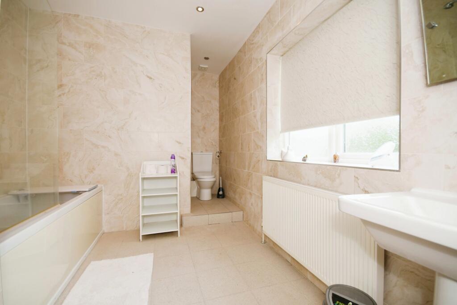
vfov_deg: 77.3
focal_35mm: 15
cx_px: 228
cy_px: 152
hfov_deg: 100.4
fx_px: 190
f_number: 8
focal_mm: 10
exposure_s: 1/60
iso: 400
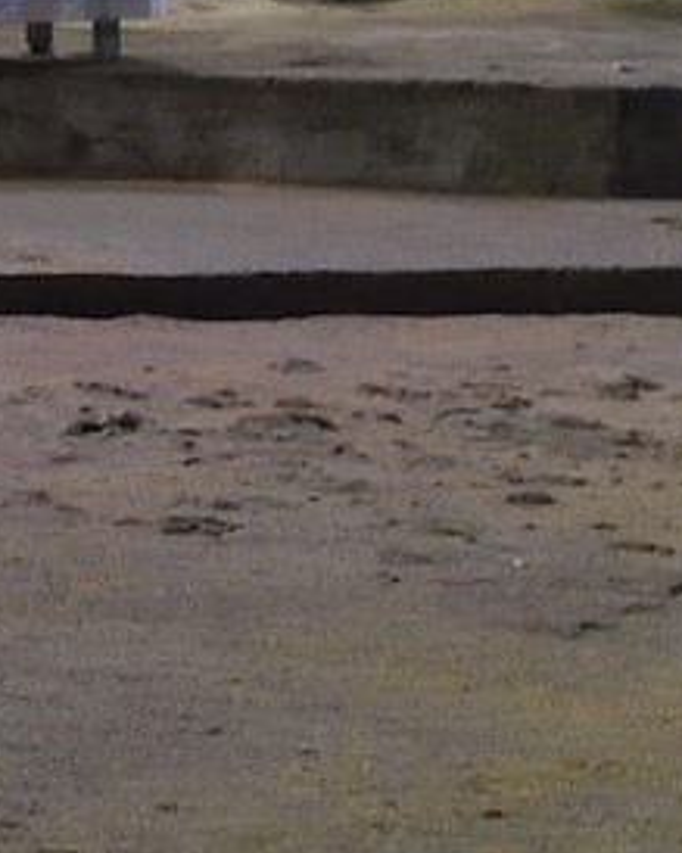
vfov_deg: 12.2
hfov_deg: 8.1
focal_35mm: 148
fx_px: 3736
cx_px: -1666
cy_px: -573
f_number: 5.6
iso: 3200
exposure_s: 1/10
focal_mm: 27
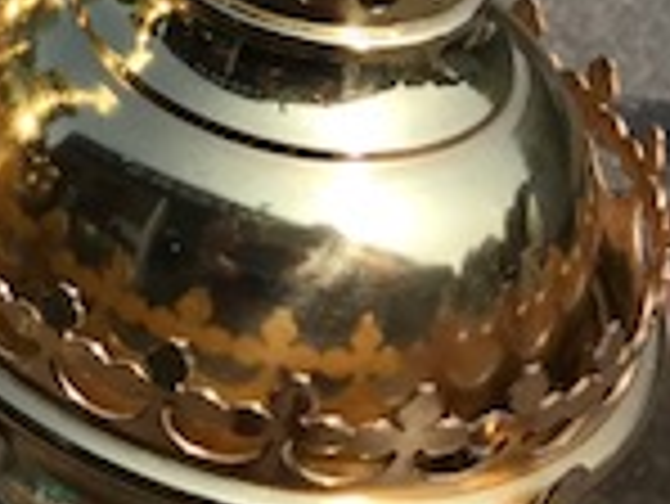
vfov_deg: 11.7
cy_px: -306
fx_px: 2324
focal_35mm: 120
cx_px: -746
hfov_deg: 13.6
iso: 20
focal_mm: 3.99
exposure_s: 1/2591
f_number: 1.8
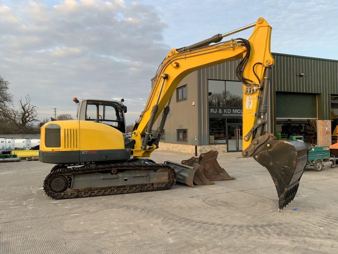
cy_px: 127
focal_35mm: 29
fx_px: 283
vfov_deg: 48.2
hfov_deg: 61.7
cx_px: 169
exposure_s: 1/125
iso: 16
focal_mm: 3
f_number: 1.8
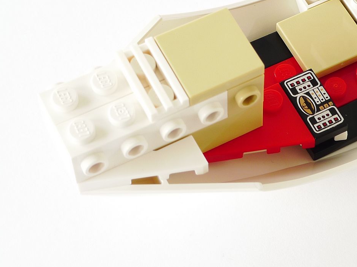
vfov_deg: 13.3
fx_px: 1144
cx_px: 301
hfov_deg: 17.5
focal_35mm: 111
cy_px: 46
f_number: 5
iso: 80
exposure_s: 1/30
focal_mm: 12.1
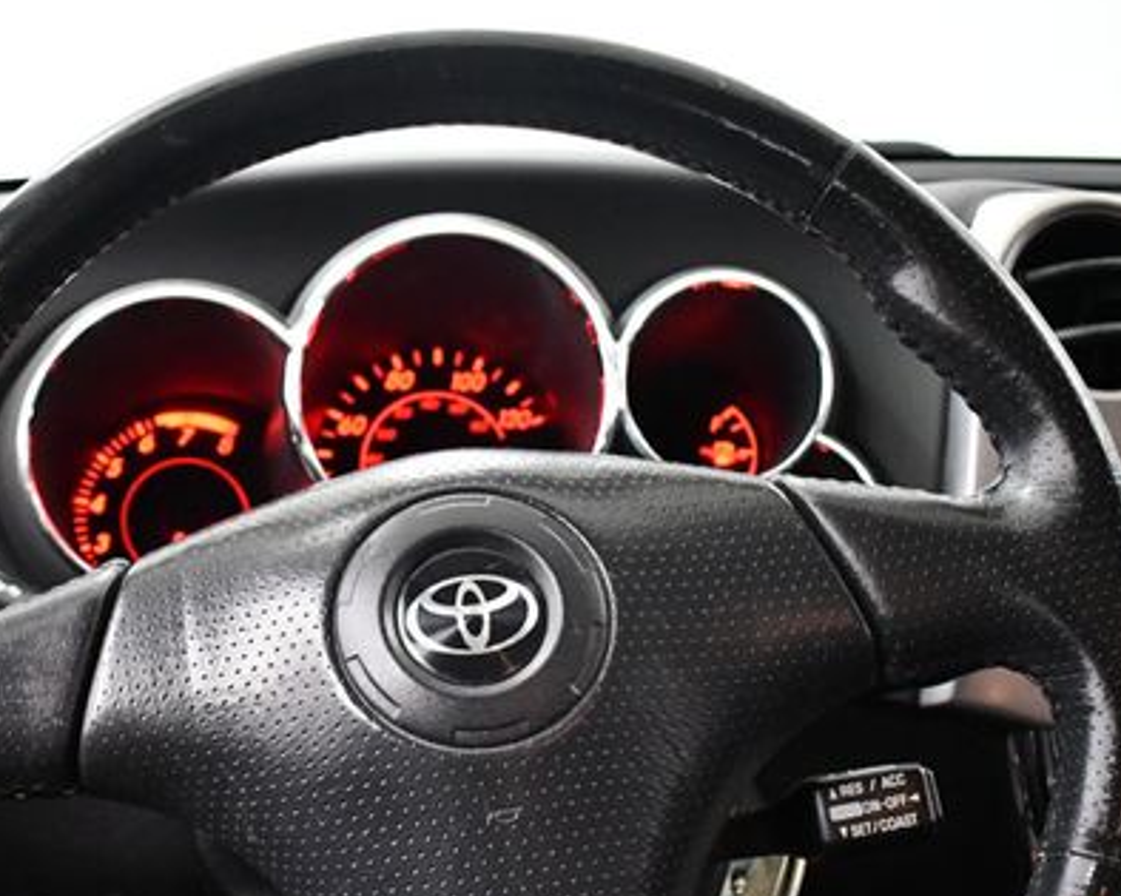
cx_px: 347
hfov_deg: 33.8
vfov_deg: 27.5
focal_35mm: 55
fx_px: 1824
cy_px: 543
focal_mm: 18
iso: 3200
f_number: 3.5
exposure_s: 1/100
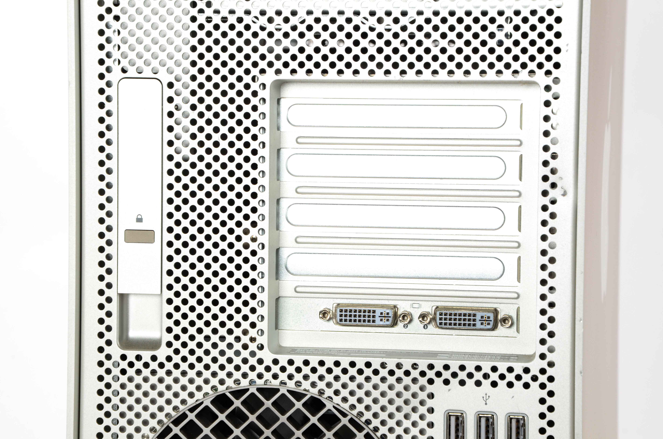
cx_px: 332
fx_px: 2343
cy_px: 220
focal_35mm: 128
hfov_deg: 16.1
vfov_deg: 10.7
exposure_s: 1/160
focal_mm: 85
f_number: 14
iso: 200
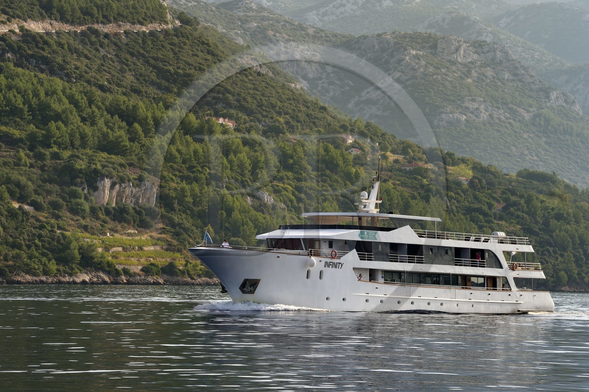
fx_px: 2779
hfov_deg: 12.1
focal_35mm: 170
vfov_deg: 8.1
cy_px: 196
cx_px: 294
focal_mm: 170
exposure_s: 1/640
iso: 200
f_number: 8
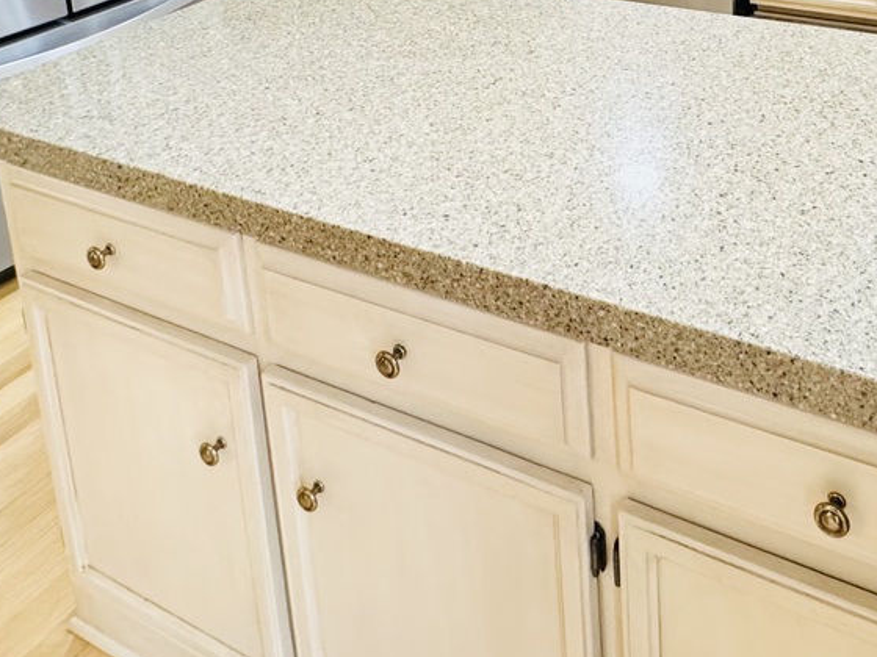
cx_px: 678
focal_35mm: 36
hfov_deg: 48.9
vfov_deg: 31.7
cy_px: -167
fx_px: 912
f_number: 2.2
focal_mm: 2.22
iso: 320
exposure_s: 1/60
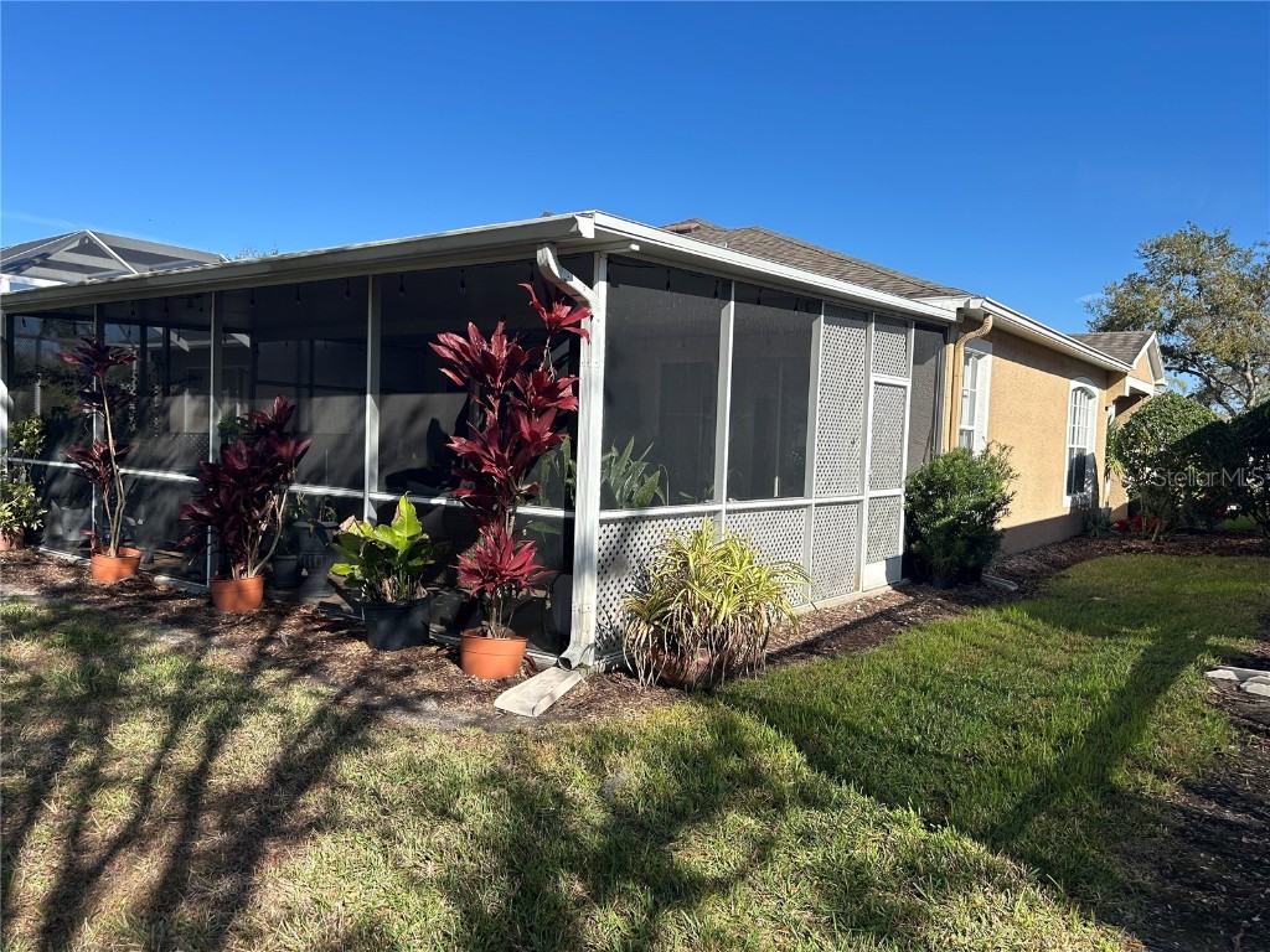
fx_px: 954
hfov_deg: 67.3
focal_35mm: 26
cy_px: 476
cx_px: 635
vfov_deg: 53.1
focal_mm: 5.7
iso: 50
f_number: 1.5
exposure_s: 1/3165
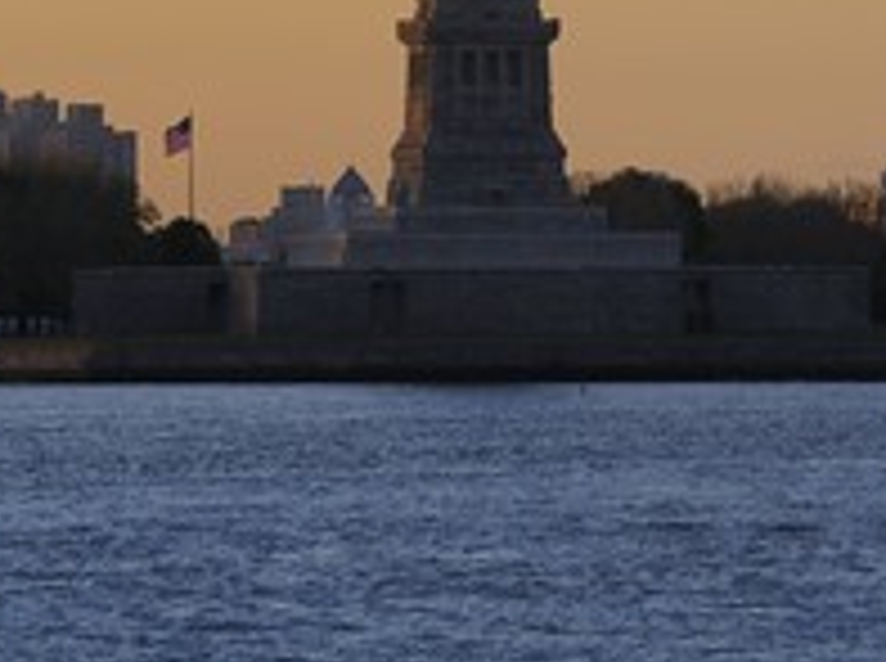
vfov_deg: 3.6
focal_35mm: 411
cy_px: 99
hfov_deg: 4.8
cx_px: 805
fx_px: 10500
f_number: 6.3
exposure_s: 1/320
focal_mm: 200
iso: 400
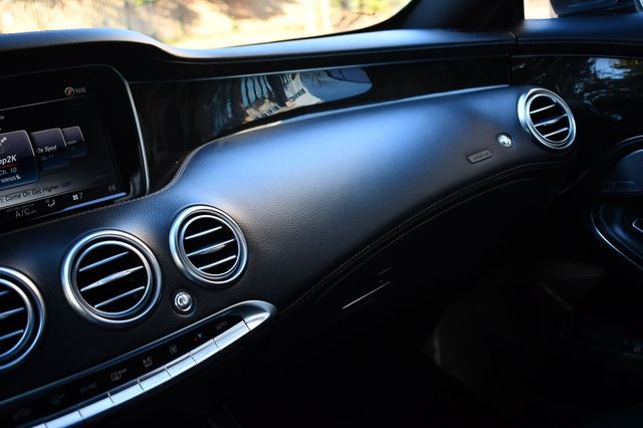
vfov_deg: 33.4
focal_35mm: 40
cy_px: 214
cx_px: 322
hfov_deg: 48.5
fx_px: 714
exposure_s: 1/250
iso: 720
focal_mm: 27
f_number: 4
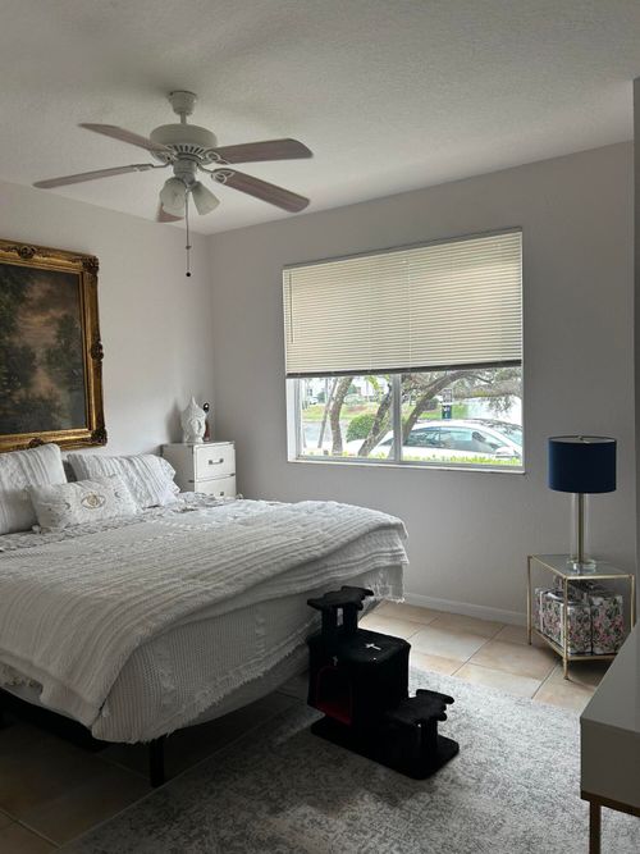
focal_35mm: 26
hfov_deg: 53.0
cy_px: 427
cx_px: 320
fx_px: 641
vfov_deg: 67.3
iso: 50
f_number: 1.5
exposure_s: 1/121
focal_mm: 5.7
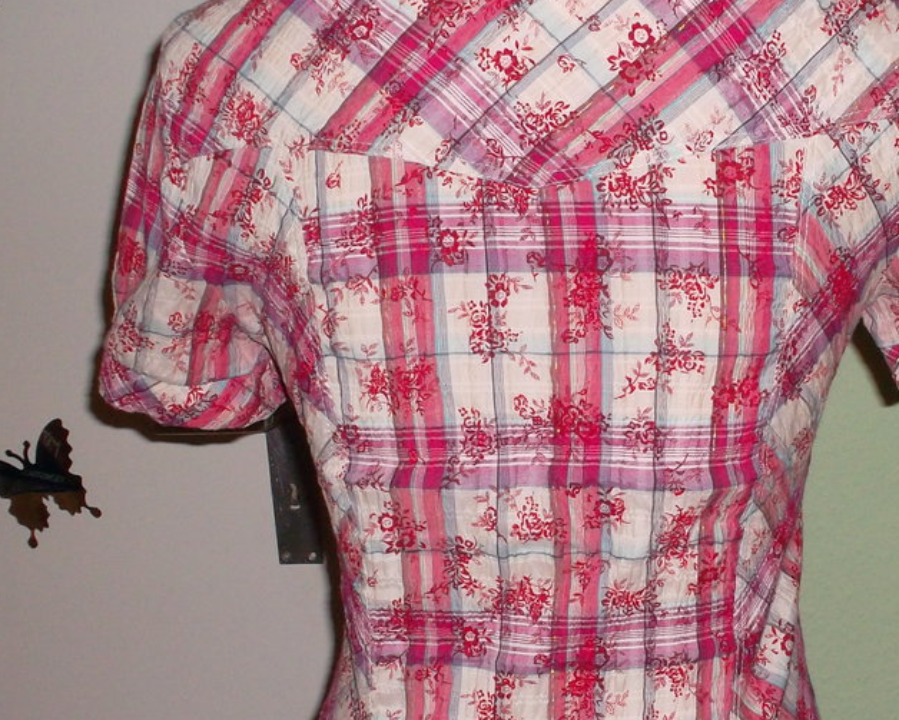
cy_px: 478
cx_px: 593
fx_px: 1544
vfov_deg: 26.1
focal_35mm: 58
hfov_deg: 32.2
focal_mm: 4.1
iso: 100
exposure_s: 1/45
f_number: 3.3
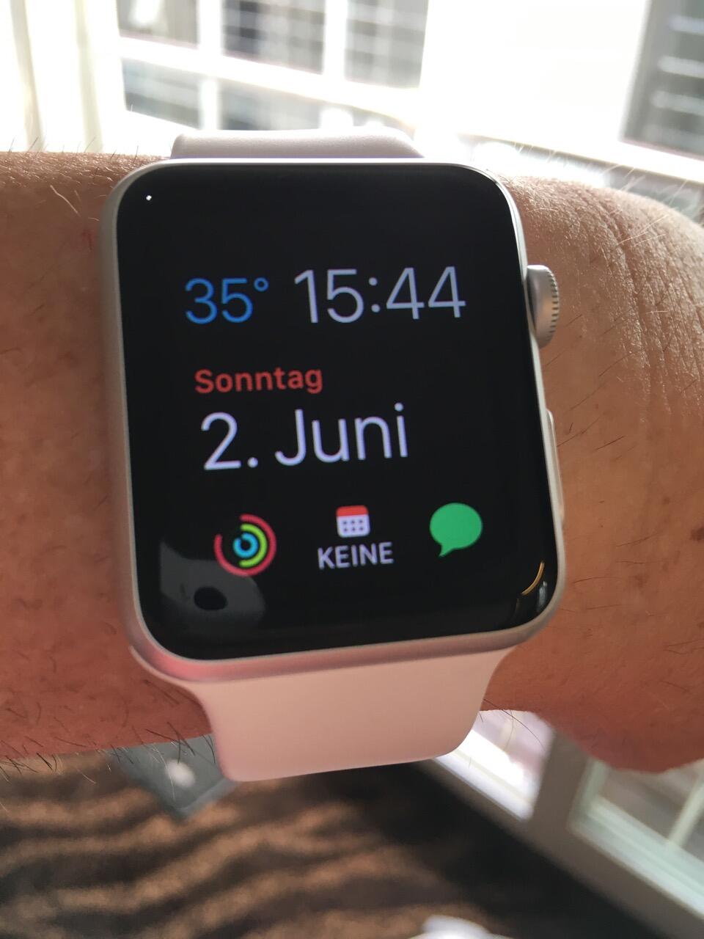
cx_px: 352
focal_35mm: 29
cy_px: 470
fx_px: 786
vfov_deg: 61.7
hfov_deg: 48.2
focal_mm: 4.15
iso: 40
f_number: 2.2
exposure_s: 1/33
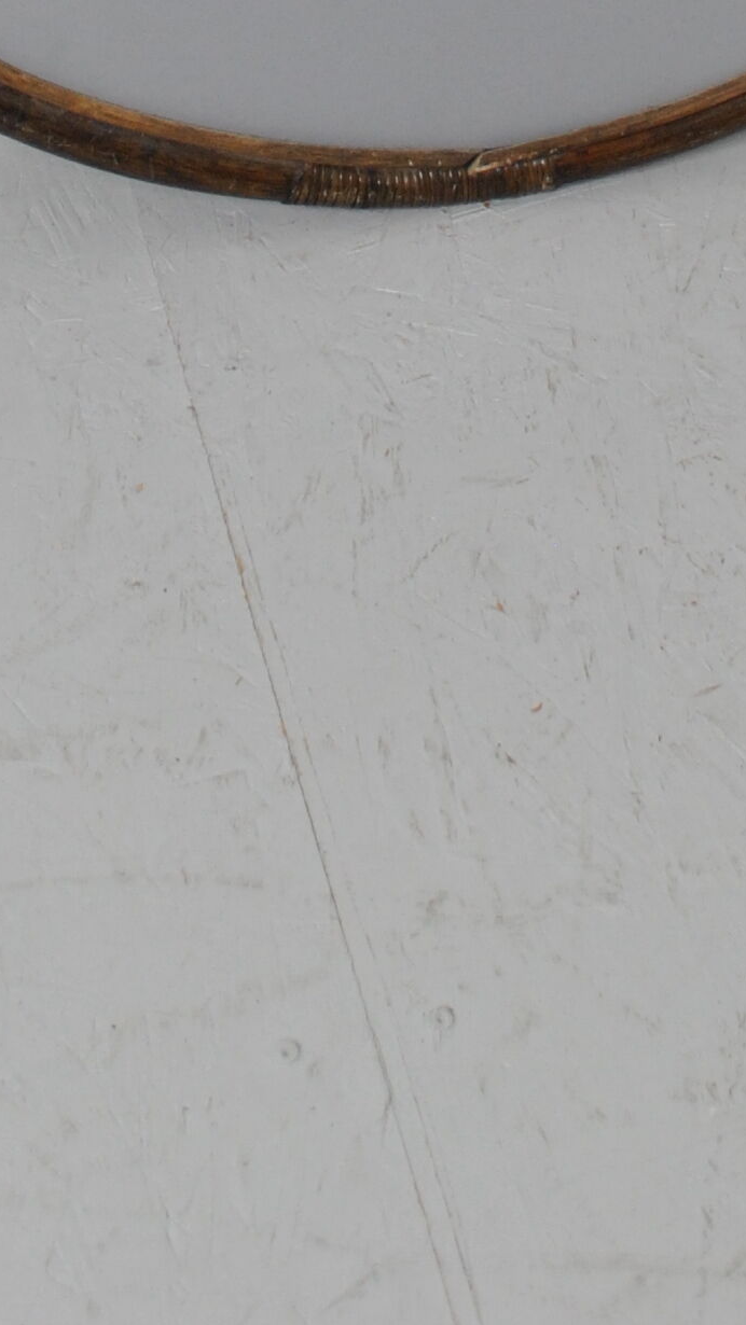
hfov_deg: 11.1
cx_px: 390
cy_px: -707
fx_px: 3833
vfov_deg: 17.5
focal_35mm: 109
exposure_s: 1/30
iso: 450
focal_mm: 22
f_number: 6.3
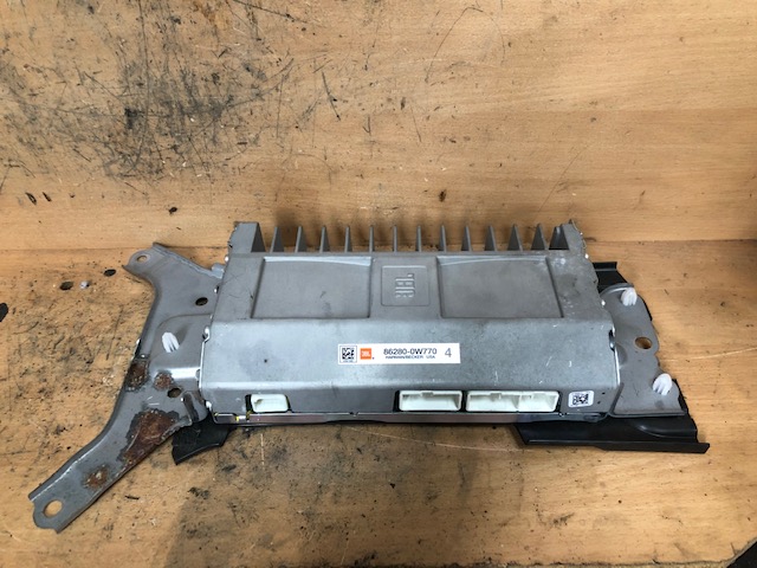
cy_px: 284
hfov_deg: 63.4
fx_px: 612
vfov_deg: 49.7
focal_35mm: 28
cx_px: 378
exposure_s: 1/12
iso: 100
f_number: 1.8
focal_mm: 4
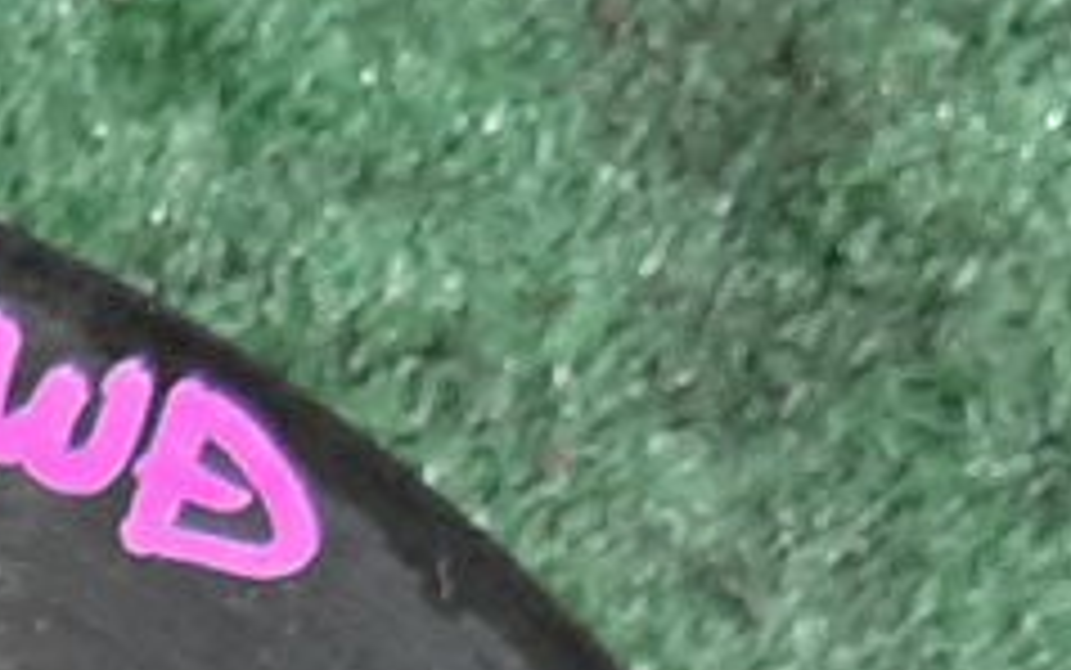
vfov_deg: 7.2
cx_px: -792
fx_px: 4877
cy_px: 1875
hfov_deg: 11.7
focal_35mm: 167
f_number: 1.7
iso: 175
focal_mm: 3.93
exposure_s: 1/50
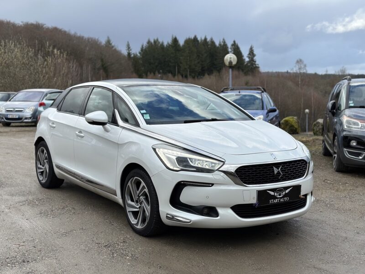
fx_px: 506
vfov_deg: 30.3
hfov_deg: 39.7
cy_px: 137
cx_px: 182
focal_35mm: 48
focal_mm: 6.86
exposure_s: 1/2252
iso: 100
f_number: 1.78
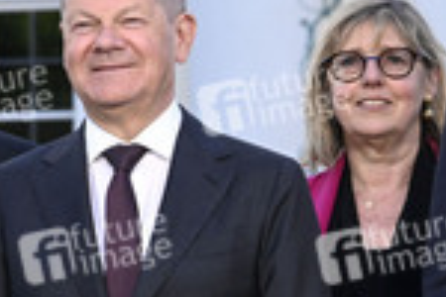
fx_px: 4534
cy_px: 175
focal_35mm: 366
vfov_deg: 3.8
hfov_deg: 5.6
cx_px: 16
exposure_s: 1/1000
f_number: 7.1
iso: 3200
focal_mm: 122
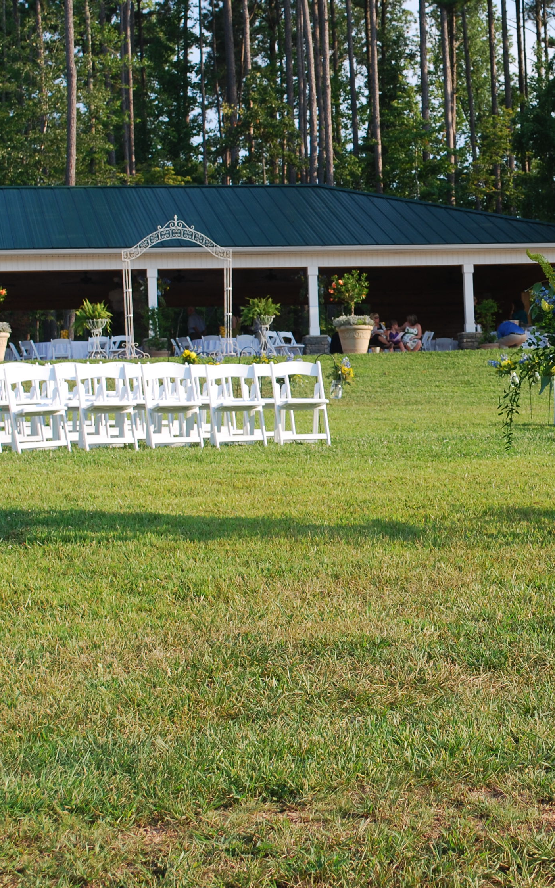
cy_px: 381
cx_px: 509
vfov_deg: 23.0
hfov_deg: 14.4
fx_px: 2178
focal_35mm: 90
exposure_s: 1/160
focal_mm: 34
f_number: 6.3
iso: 100
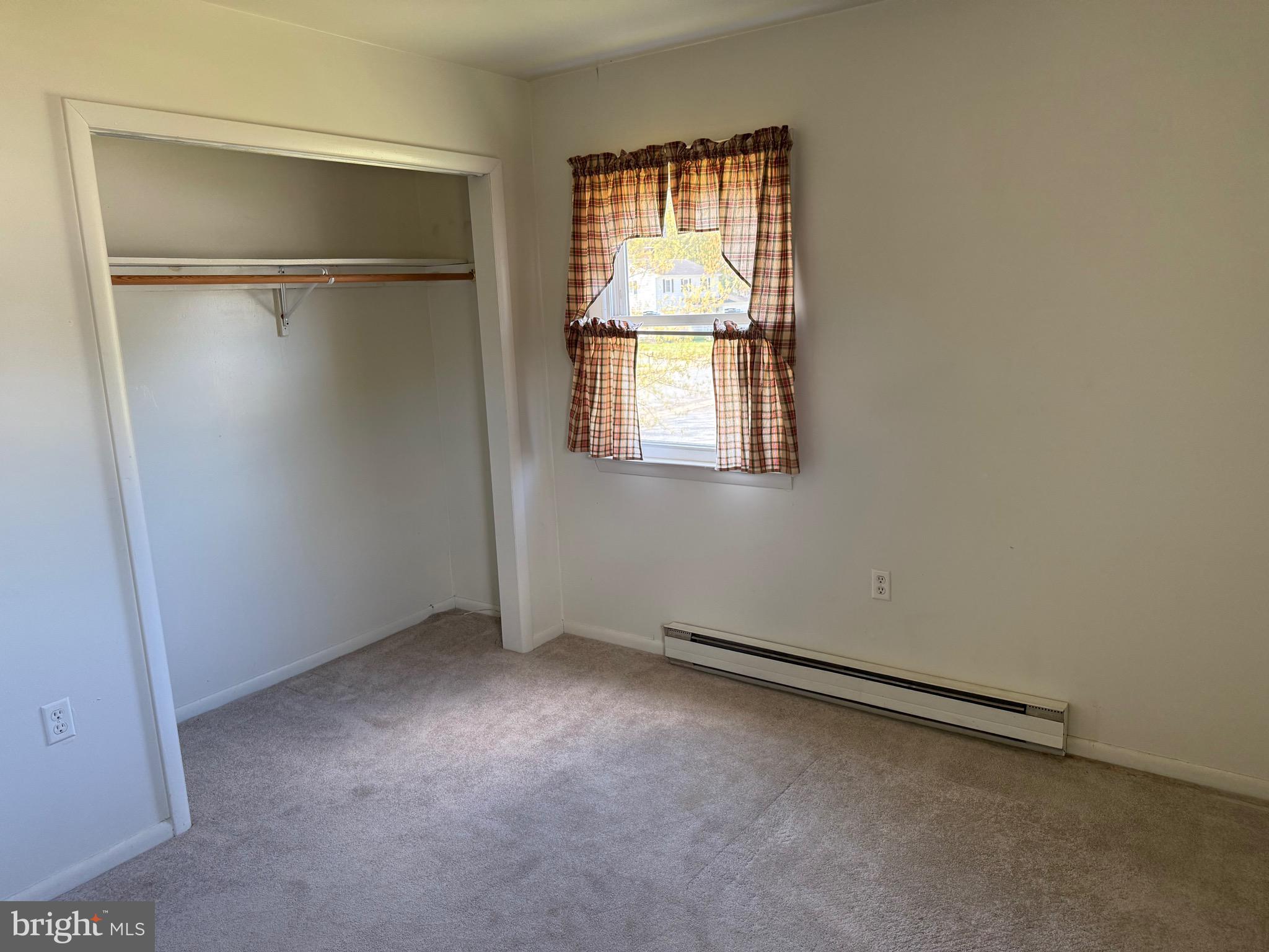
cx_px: 634
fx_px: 880
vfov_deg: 56.8
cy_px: 476
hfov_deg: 71.6
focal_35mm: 24
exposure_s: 1/96
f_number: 1.78
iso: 200
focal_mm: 6.76
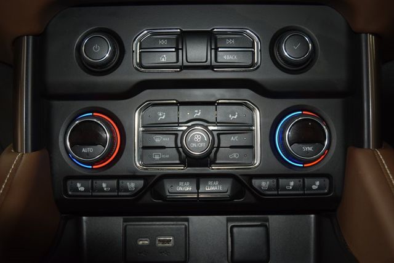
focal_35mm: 44
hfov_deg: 45.0
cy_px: 132
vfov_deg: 30.9
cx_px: 197
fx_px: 476
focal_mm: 29
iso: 500
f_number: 3.8
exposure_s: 1/15
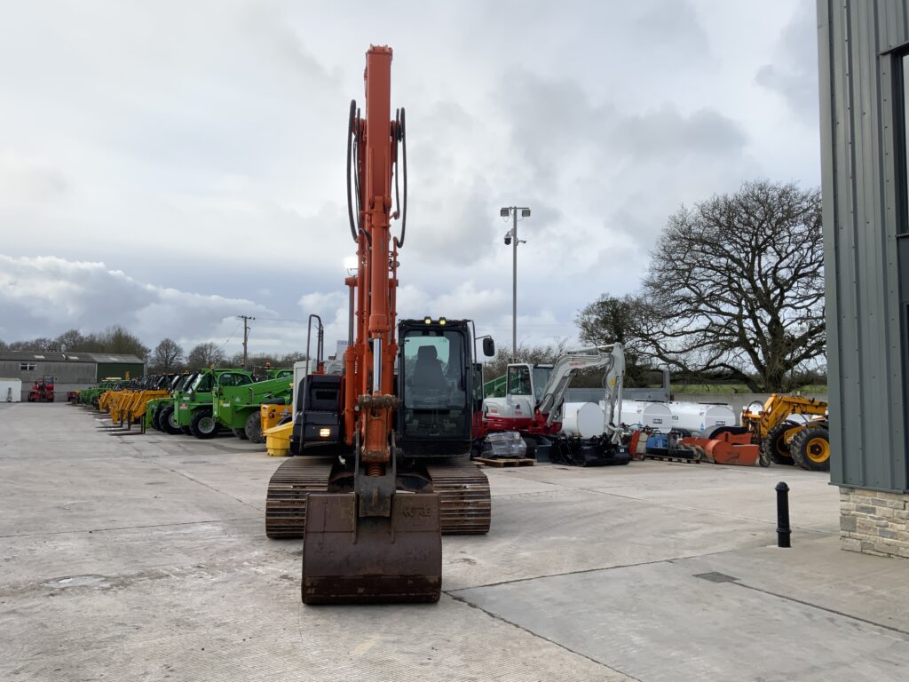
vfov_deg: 48.2
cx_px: 454
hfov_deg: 61.7
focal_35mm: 29
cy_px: 341
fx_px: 762
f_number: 1.8
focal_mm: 3
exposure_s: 1/353
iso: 16
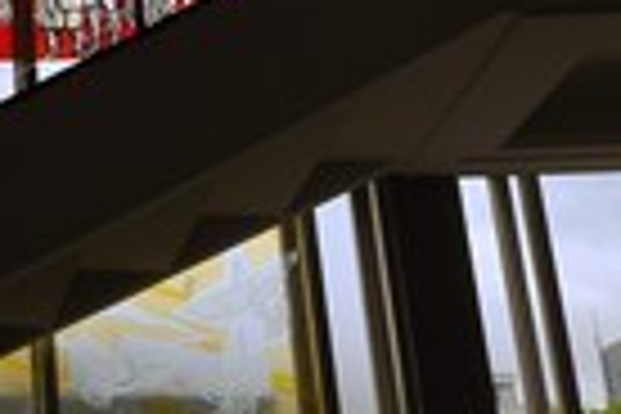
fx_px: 1518
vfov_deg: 15.2
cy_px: -36
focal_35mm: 88
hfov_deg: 21.1
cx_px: -180
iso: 200
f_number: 11
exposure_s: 1/200
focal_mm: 29
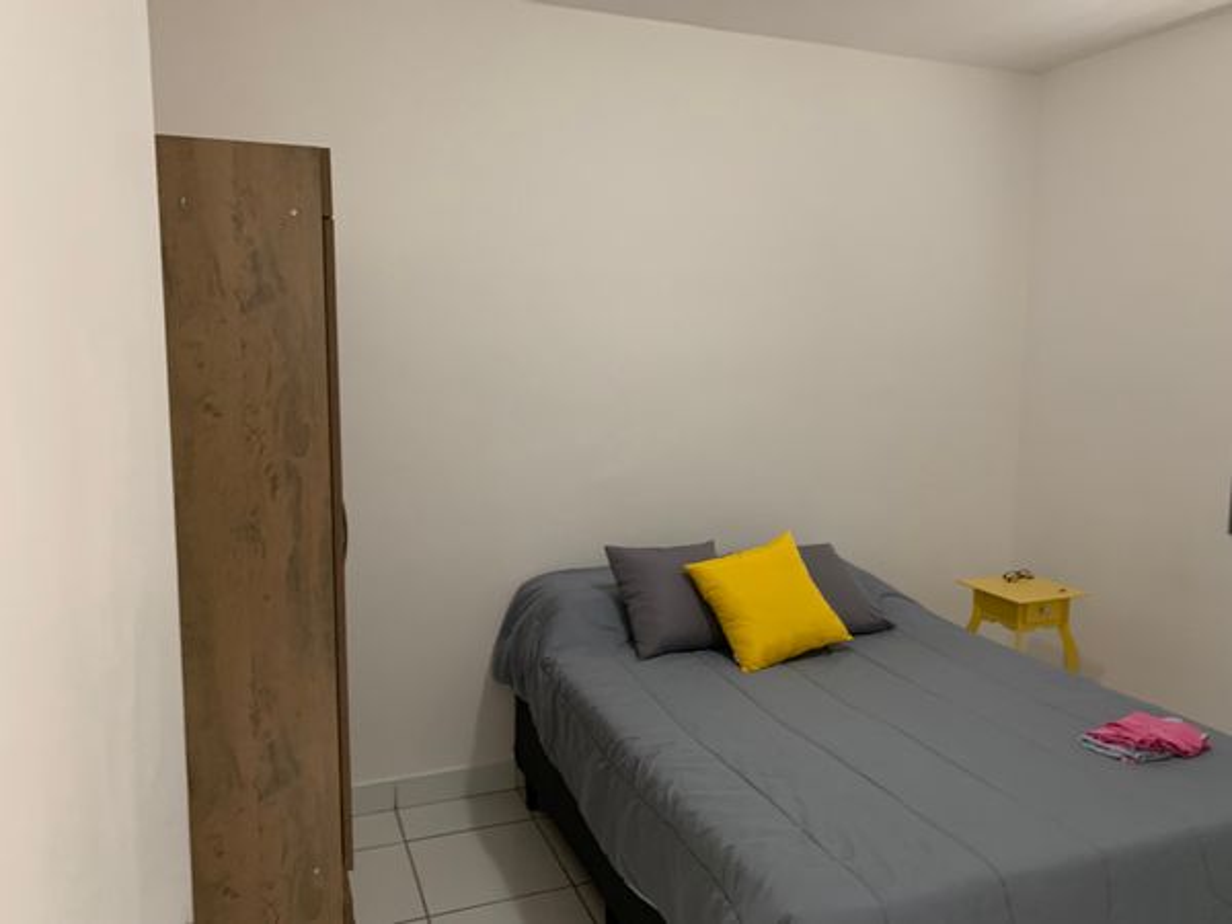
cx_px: 616
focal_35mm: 26
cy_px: 462
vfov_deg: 53.1
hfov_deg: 67.3
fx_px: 925
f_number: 1.8
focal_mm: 4.25
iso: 400
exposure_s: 1/30
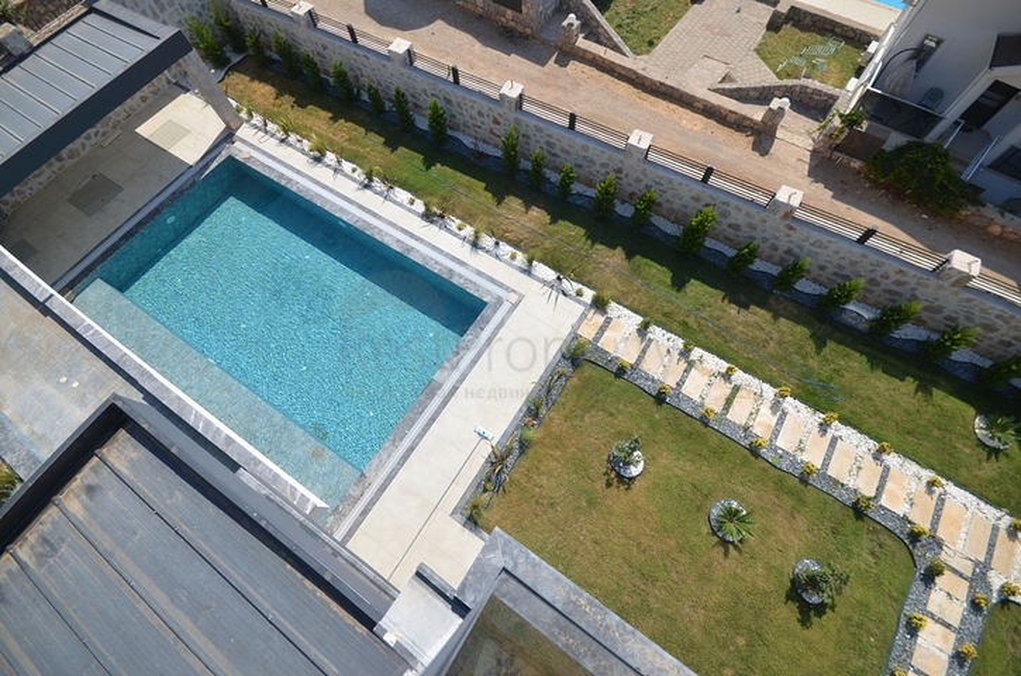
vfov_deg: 77.1
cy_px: 338
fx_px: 424
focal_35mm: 15
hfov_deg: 100.5
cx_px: 510
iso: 100
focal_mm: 10
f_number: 8
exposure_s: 1/250
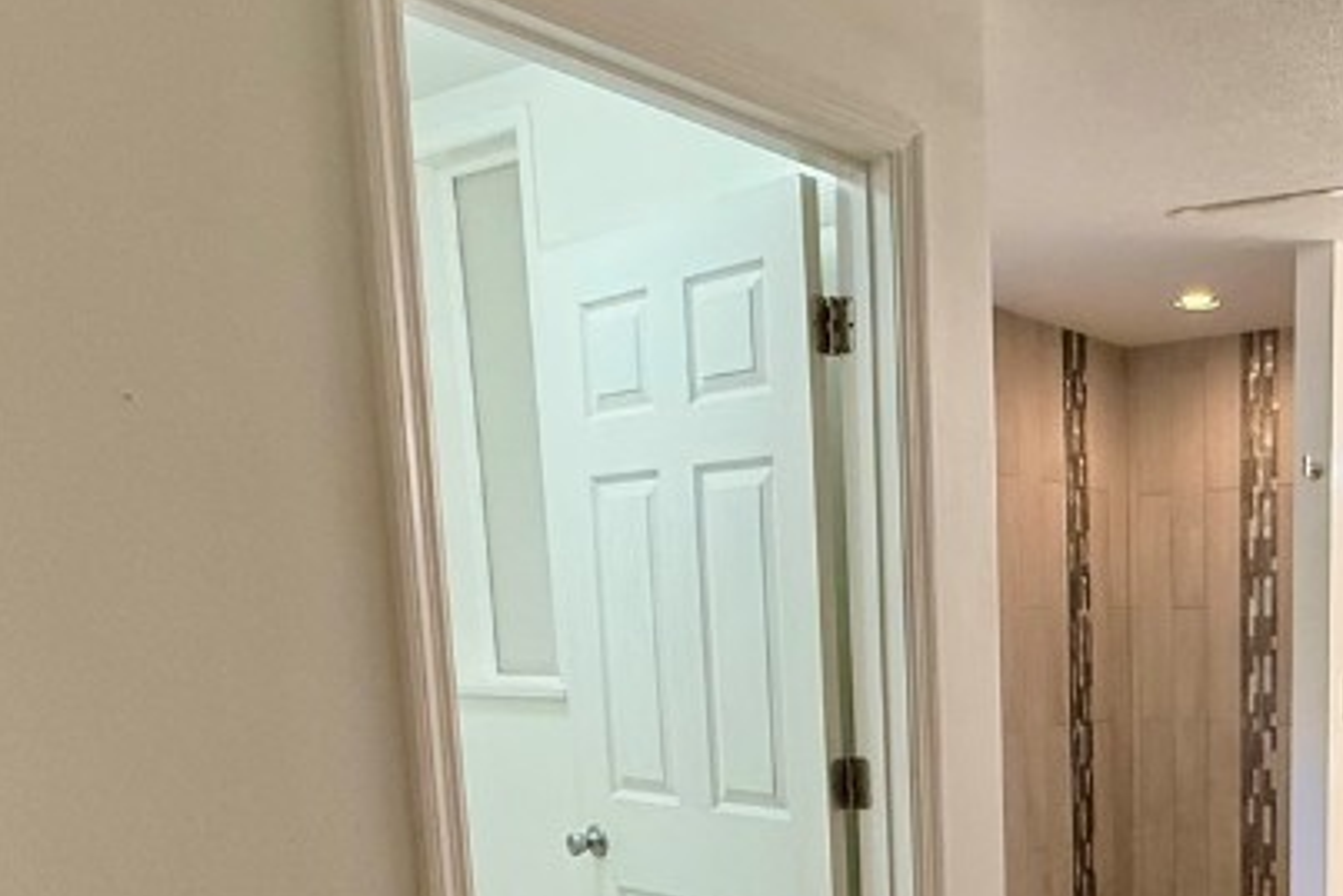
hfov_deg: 47.6
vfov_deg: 33.6
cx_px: 1160
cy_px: 843
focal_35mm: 37
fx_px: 1381
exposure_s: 1/120
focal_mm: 2.22
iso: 250
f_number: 2.2
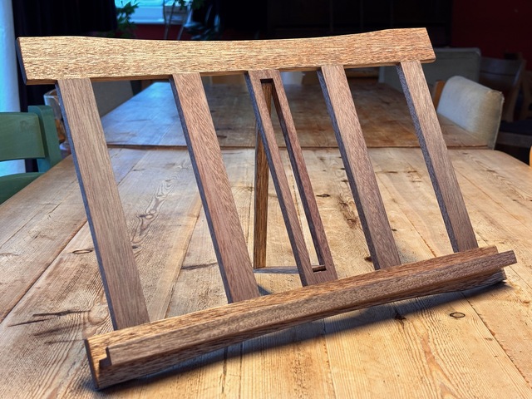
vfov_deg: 28.0
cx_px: 266
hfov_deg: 36.8
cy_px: 200
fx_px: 799
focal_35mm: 52
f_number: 1.6
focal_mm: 5.96
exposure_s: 1/33
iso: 125
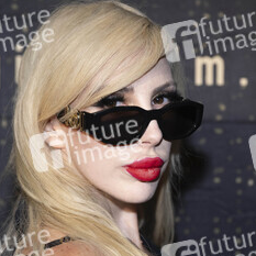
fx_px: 1464
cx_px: 118
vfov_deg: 10.0
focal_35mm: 175
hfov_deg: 10.0
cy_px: 201
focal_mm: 120
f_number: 5.6
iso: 800
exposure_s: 1/200
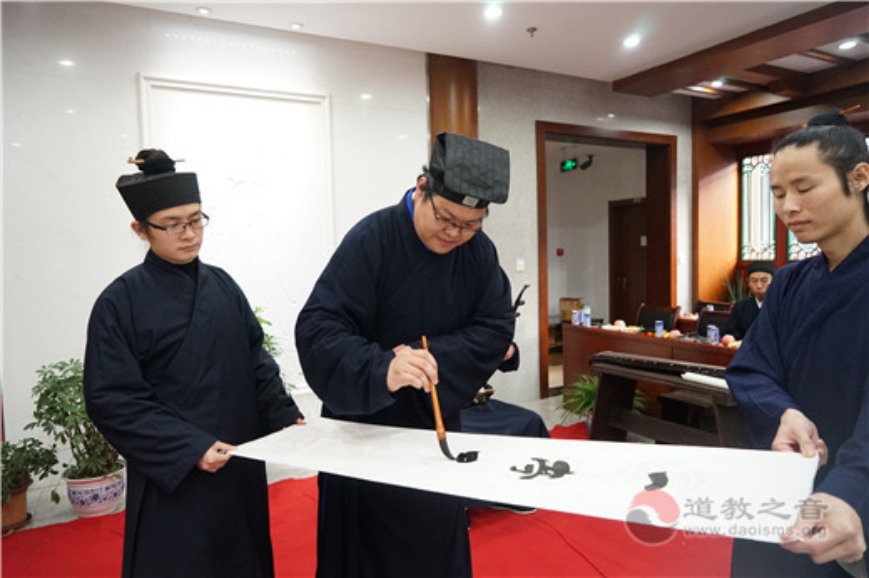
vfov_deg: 53.1
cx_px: 434
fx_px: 579
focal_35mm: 24
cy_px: 289
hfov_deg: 73.8
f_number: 4
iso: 2500
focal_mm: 24
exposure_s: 1/60
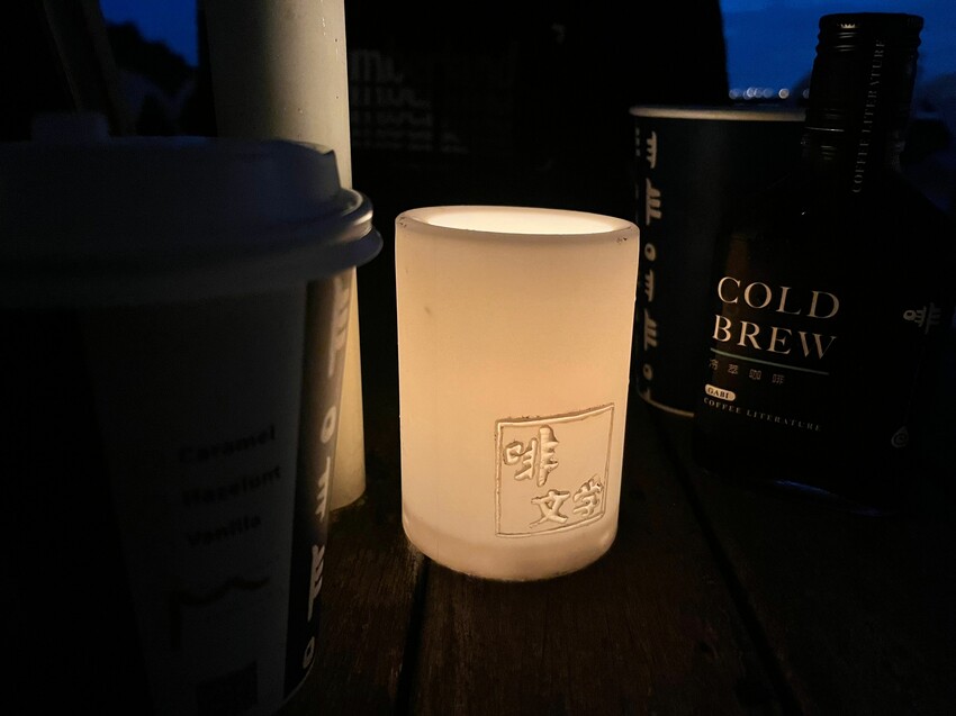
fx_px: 718
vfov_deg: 53.0
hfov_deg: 67.3
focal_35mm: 26
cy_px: 358
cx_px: 478
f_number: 1.6
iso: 400
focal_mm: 5.1
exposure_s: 1/59
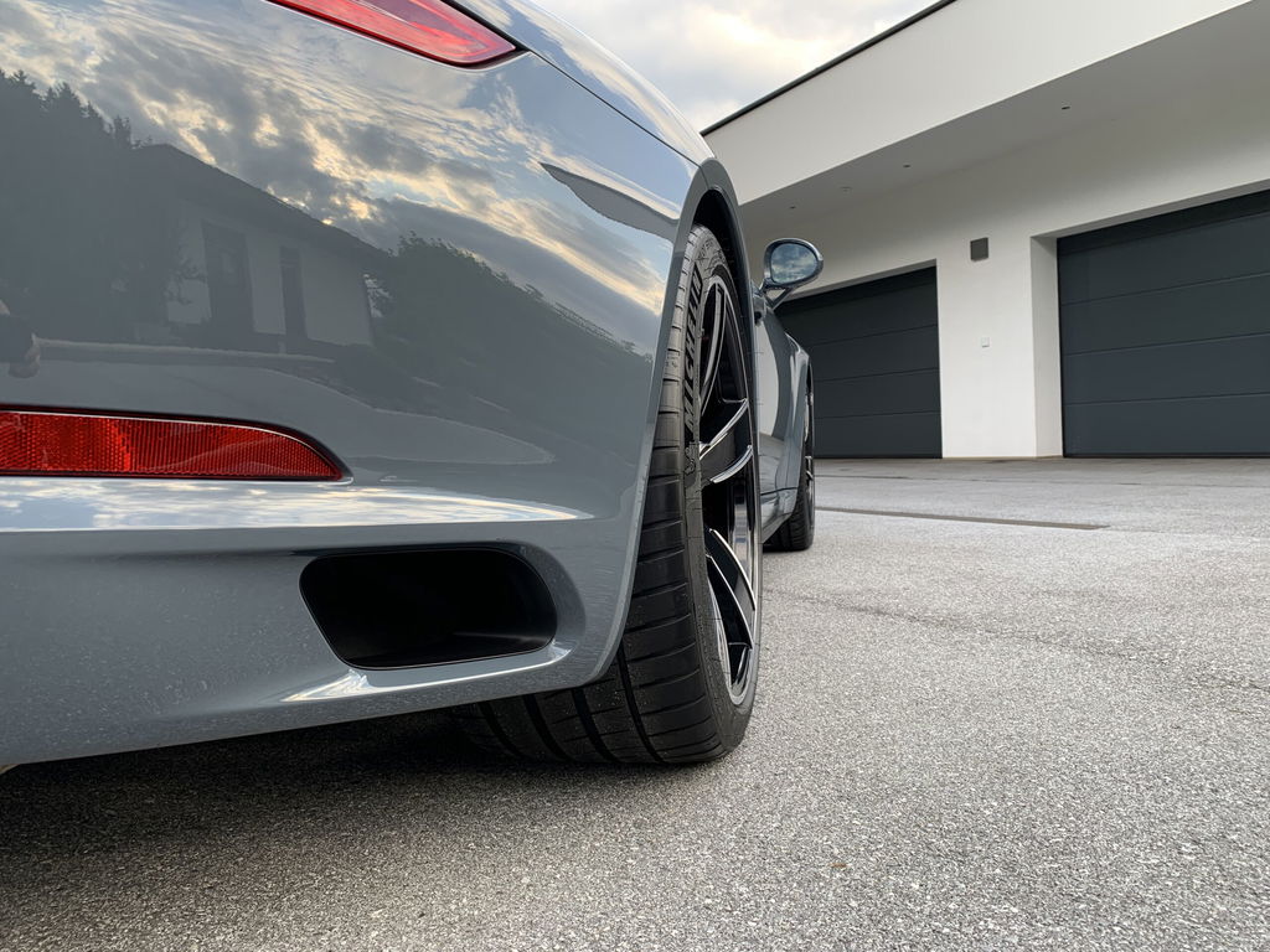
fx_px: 954
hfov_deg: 67.3
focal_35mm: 26
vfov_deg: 53.1
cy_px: 476
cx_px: 635
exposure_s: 1/121
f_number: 1.8
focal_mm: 4.25
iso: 25
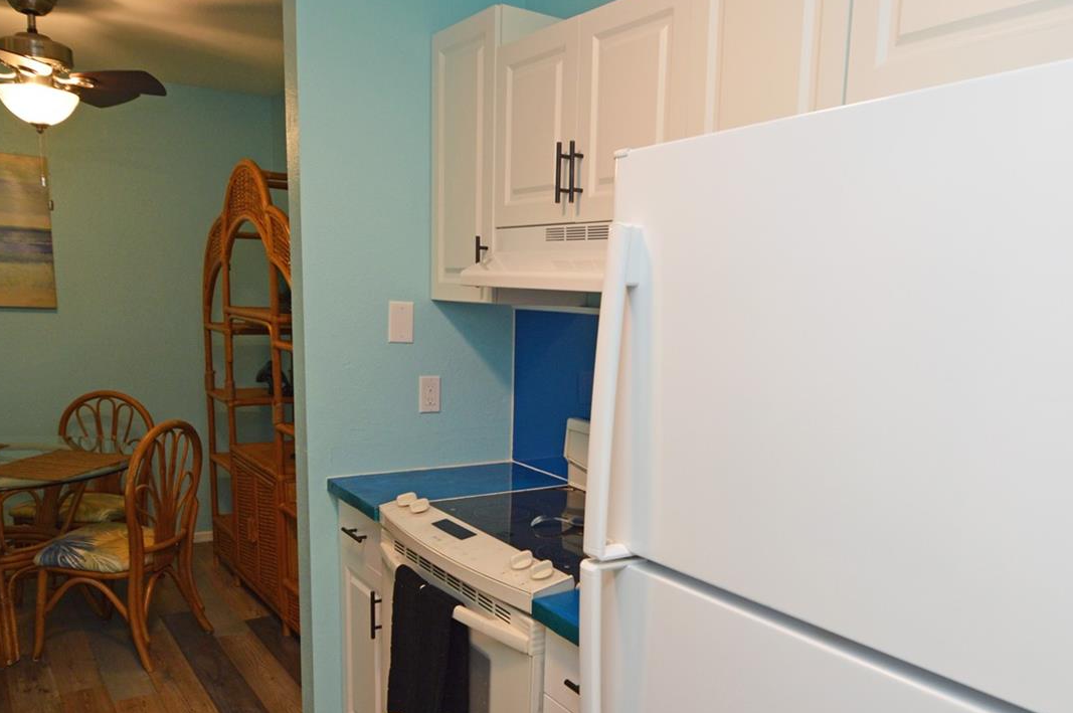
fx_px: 804
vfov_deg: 47.2
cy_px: 462
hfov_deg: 67.2
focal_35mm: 27
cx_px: 599
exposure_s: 1/60
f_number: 4
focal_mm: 12
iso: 400
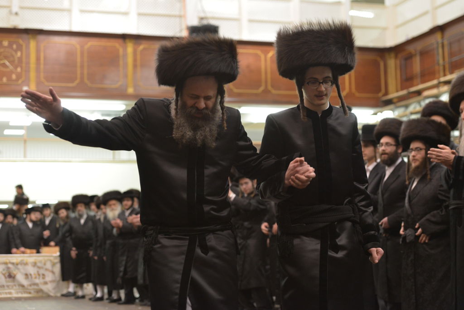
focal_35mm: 70
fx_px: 902
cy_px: 155
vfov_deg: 19.5
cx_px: 232
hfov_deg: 28.8
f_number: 3.5
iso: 2200
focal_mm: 70
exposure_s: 1/160
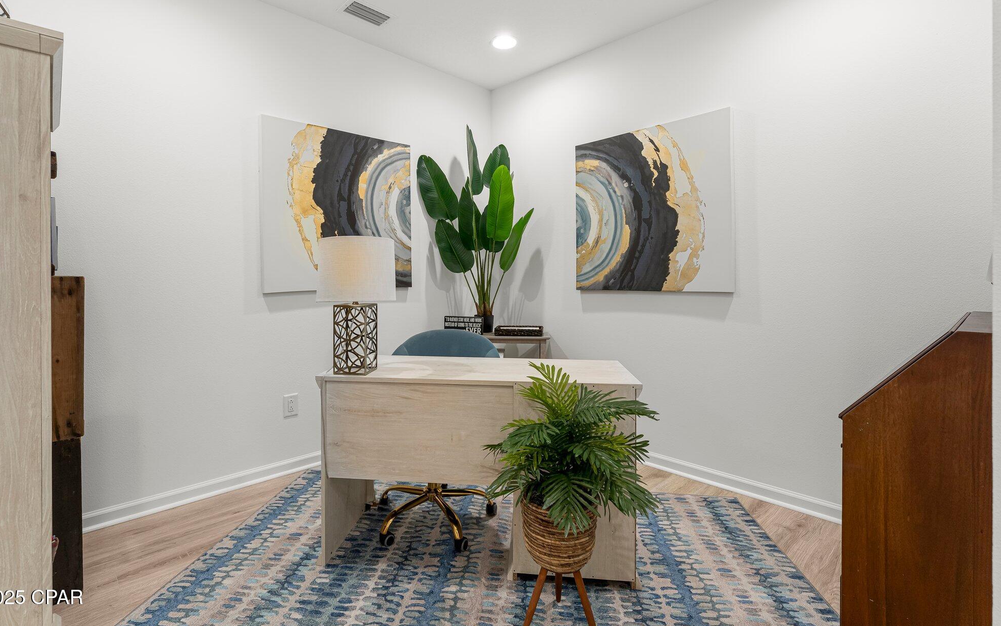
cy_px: 281
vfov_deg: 67.5
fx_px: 467
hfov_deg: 94.0
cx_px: 487
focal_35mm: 17
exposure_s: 1/5
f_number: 8
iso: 400
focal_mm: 16.1
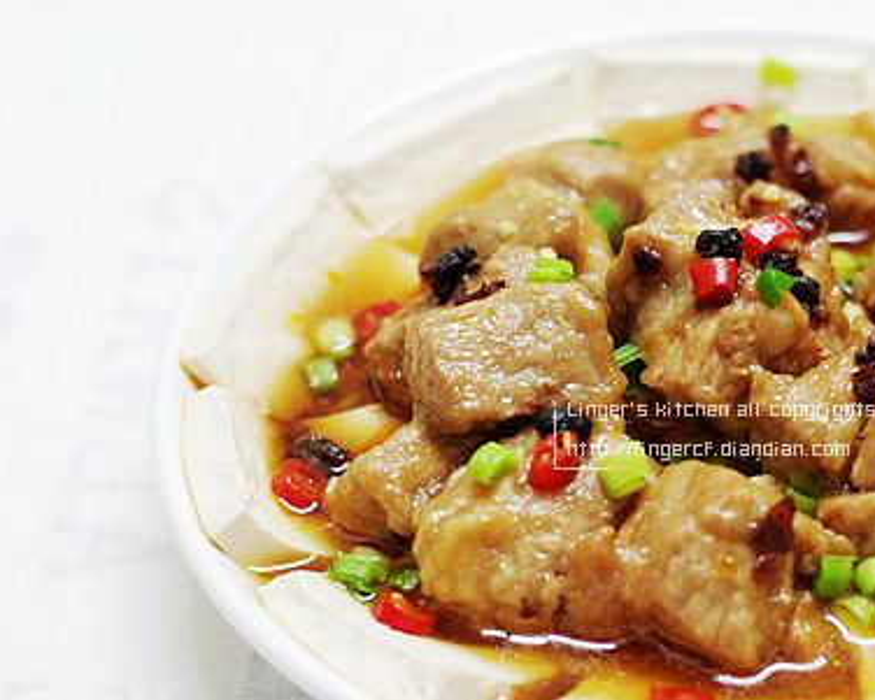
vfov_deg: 13.3
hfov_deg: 16.4
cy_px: 436
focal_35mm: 116
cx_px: 714
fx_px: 3005
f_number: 2.8
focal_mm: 50
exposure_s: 1/100
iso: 1600
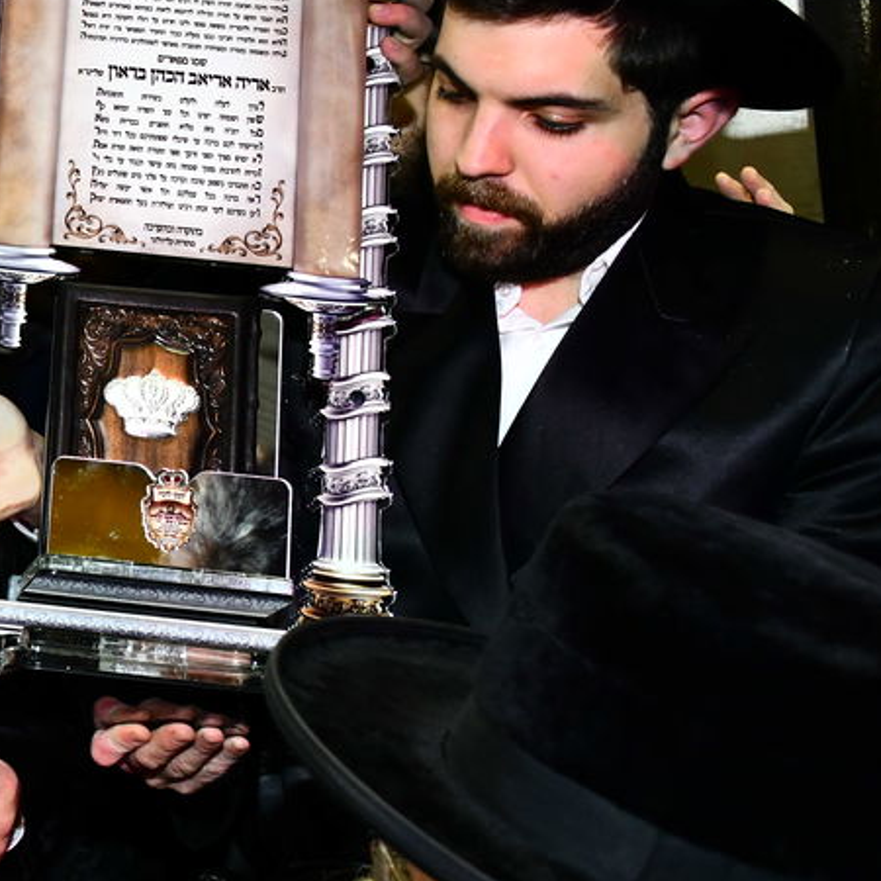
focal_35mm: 74
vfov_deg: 23.3
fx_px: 2131
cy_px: 371
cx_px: -384
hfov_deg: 20.5
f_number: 5.6
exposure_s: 1/125
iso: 1250
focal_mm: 28
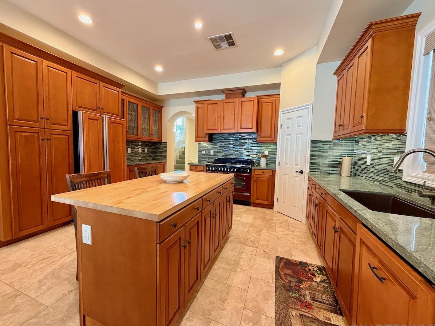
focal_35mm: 15
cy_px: 162
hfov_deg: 98.1
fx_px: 188
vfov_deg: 81.7
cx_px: 205
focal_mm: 2.22
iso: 320
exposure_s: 1/60
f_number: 2.2
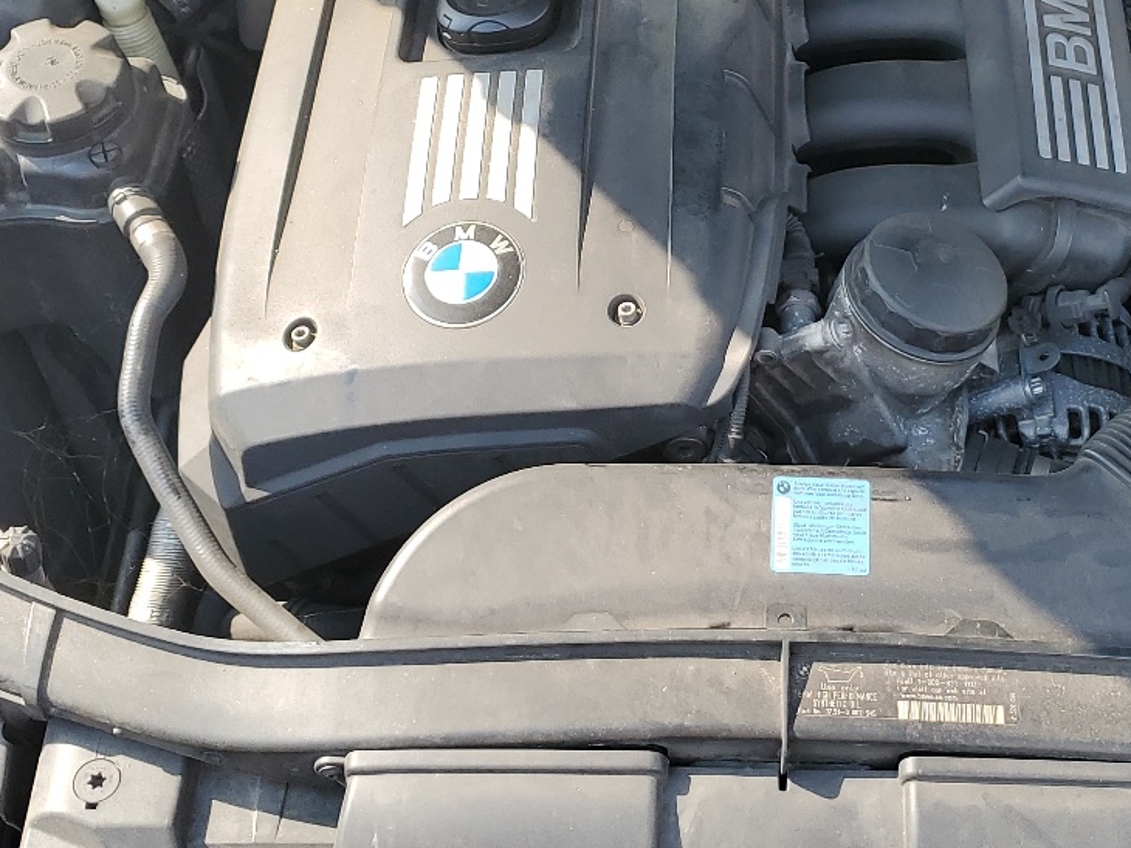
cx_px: 801
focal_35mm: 57
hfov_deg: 33.3
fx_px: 1862
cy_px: 326
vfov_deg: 25.6
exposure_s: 1/556
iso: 50
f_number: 1.5
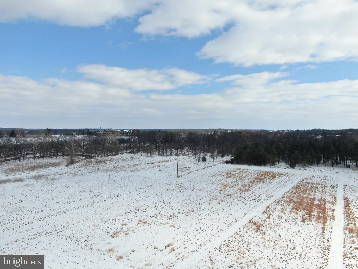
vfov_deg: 56.8
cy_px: 134
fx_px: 248
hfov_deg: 71.6
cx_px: 179
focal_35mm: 24
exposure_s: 1/1600
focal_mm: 4.39
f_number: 2.8
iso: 100
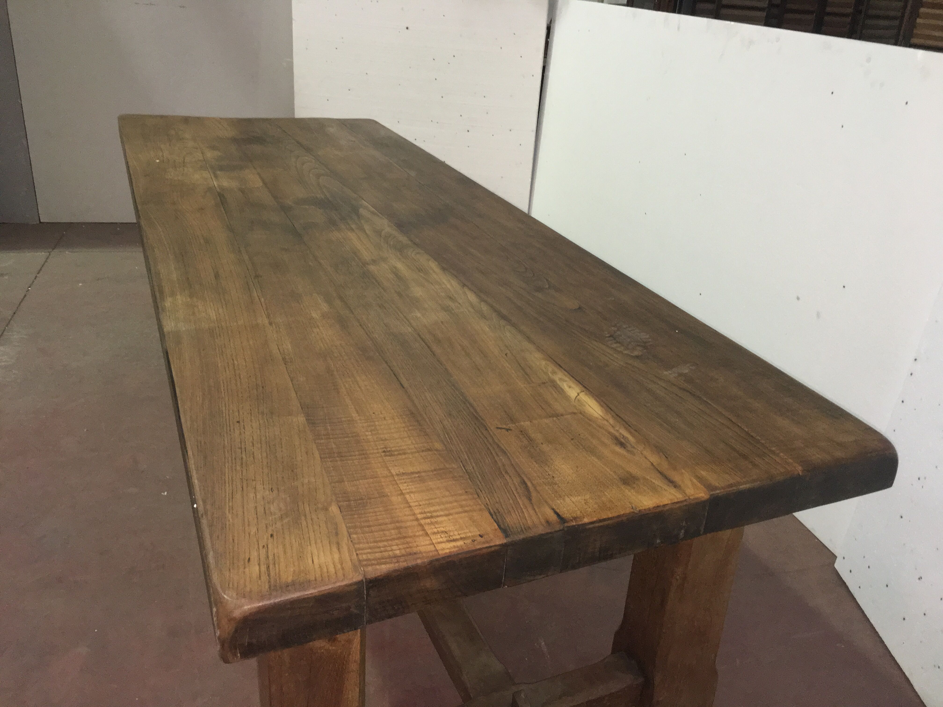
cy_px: 354
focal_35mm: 29
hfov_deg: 61.7
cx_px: 472
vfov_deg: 48.2
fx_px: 790
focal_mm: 4.15
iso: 200
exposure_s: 1/33
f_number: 2.2
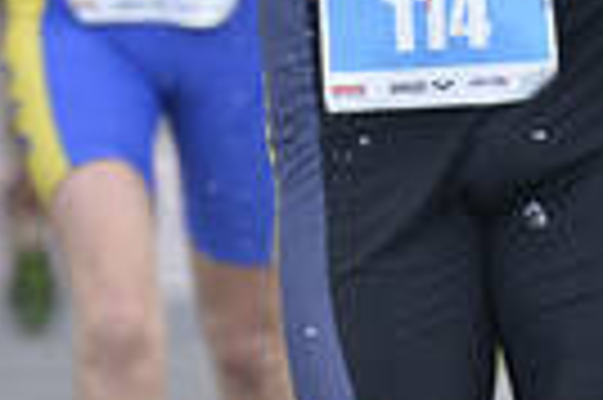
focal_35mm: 910
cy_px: -443
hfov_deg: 2.3
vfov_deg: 1.5
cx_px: 144
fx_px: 15224
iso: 400
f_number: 4
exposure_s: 1/2500
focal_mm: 190
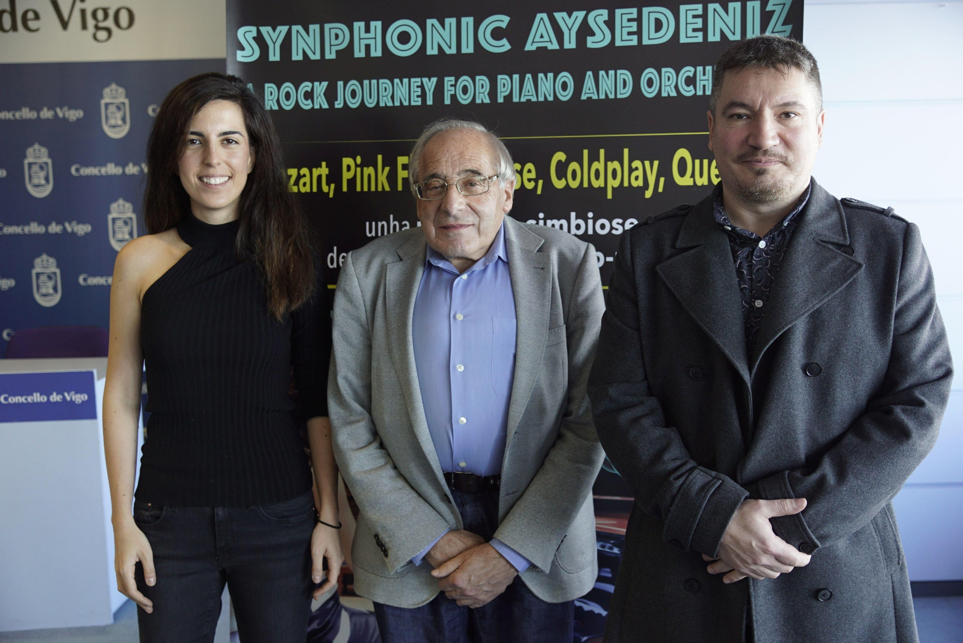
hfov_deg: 46.4
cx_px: 482
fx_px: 1124
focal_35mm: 42
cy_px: 322
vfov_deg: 31.9
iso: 250
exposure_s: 1/60
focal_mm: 28
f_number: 2.8
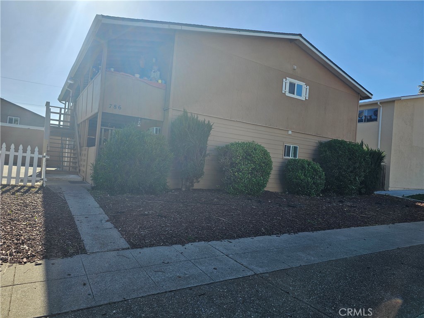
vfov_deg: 58.9
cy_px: 159
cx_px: 212
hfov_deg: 73.9
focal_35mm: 23
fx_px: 282
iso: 10
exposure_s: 1/771
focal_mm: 6.3
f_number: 1.7
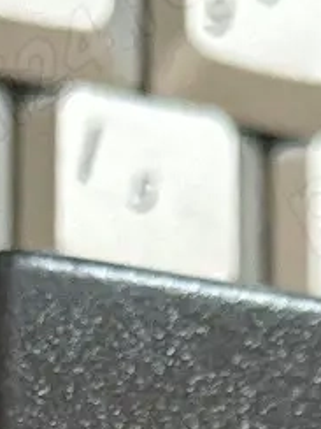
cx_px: 137
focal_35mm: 142
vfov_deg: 11.2
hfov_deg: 10.4
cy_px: 1078
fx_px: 1756
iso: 1000
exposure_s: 1/16
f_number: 1.6
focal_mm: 4.2
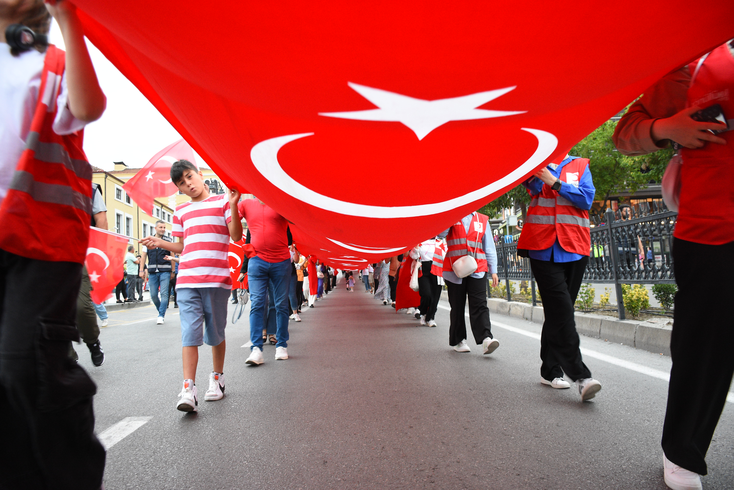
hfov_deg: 67.4
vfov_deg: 47.9
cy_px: 245
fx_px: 550
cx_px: 367
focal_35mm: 27
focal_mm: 18
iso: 1250
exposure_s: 1/80
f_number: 4.5
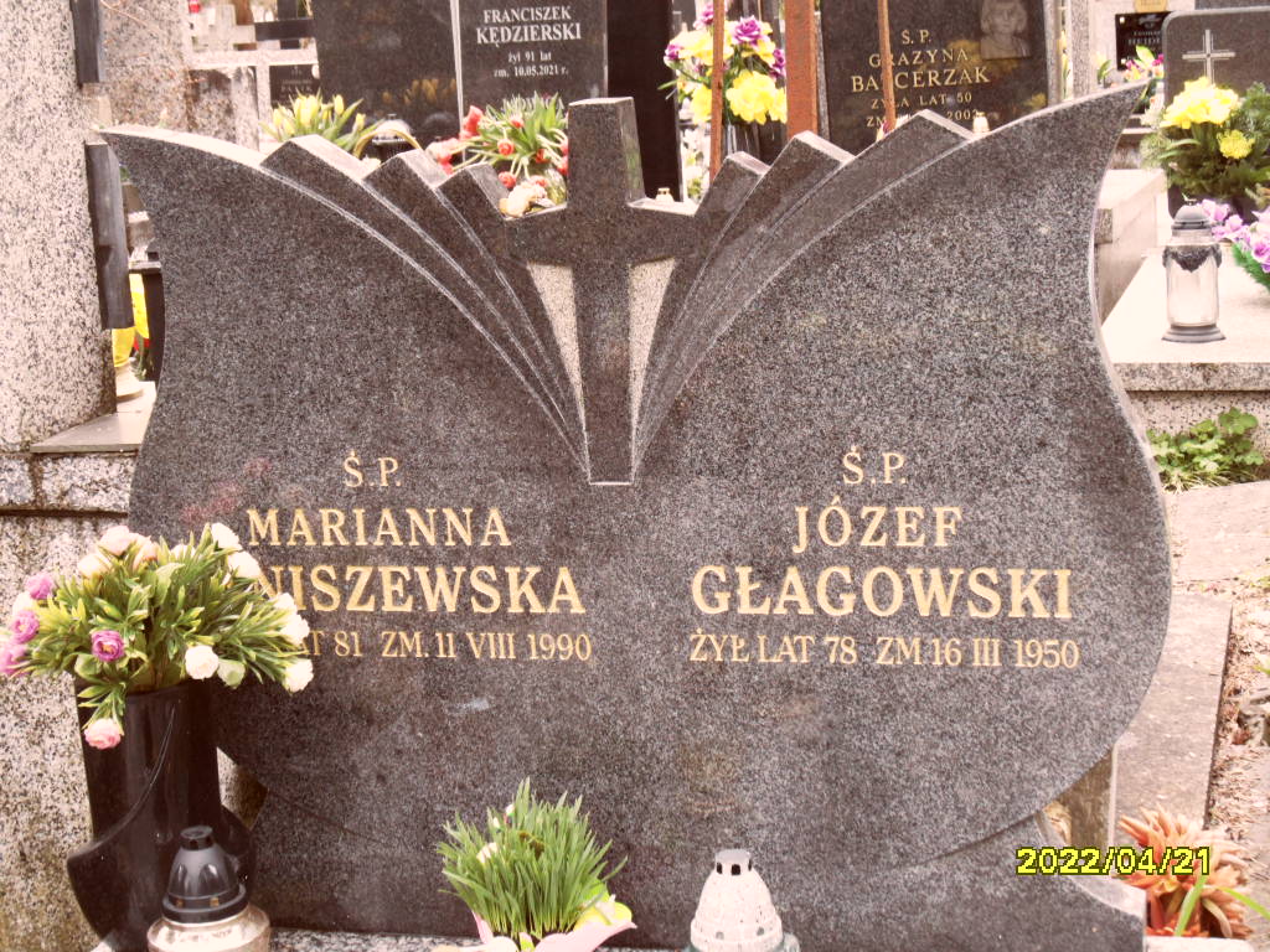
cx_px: 635
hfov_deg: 32.2
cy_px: 476
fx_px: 2201
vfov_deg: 24.4
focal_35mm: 60
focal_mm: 10.3
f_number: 4
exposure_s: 1/45
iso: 160
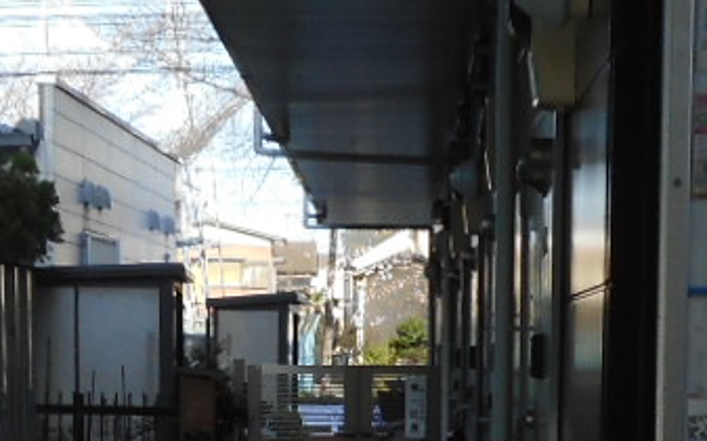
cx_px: 401
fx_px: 2426
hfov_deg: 16.6
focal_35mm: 126
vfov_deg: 10.0
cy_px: 701
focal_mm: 4.5
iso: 80
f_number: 3.7
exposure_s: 1/200
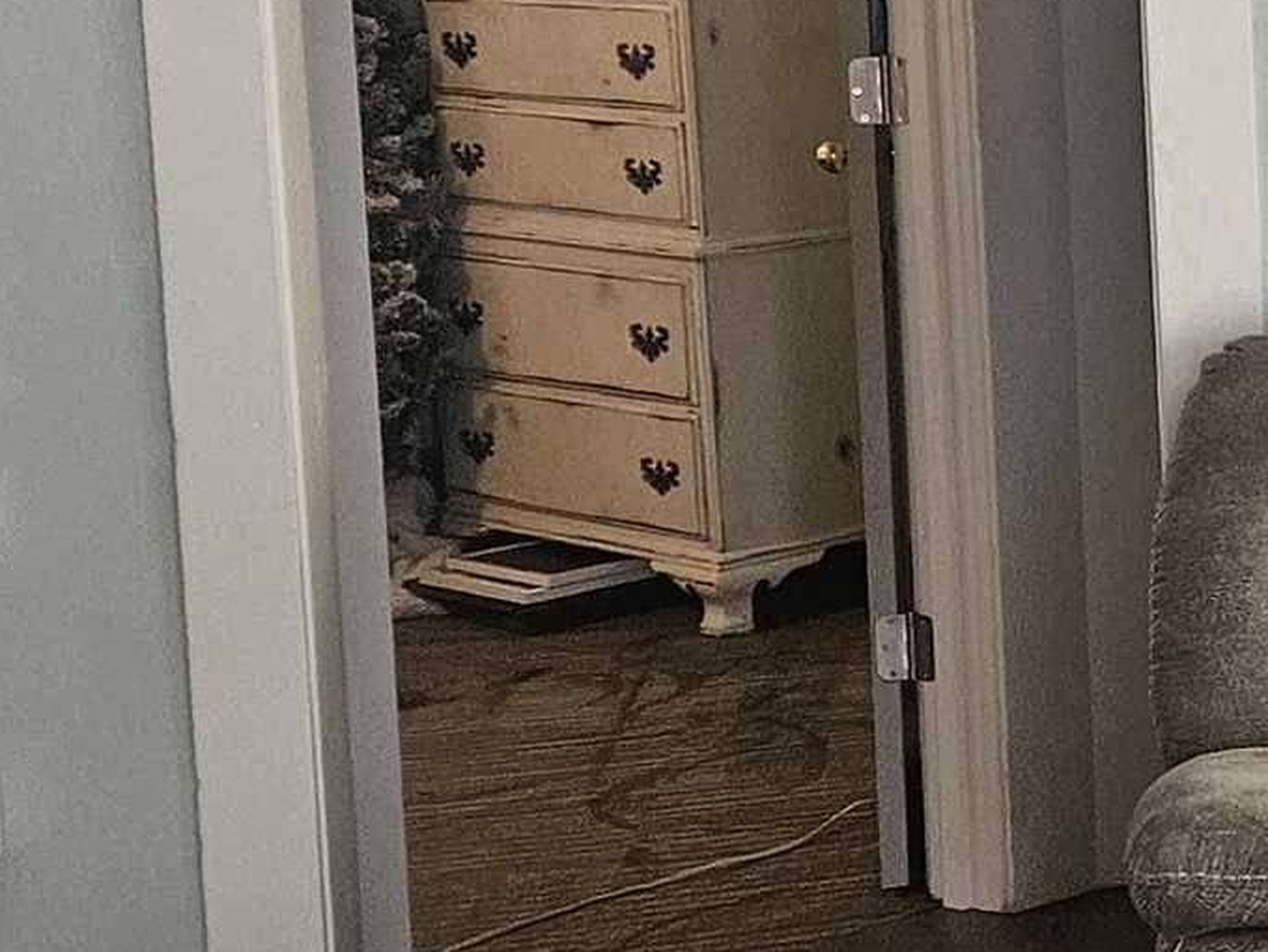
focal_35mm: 104
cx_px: 2299
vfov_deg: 14.2
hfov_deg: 16.0
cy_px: 166
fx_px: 3812
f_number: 1.8
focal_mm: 5.4
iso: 500
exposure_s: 1/170
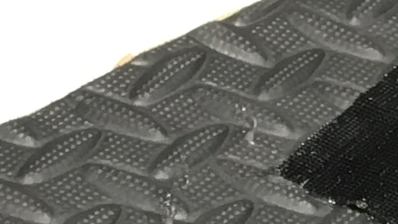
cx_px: 390
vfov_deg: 5.0
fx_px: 2343
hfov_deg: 9.6
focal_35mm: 222
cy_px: 873
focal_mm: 4.15
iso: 25
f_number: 2.2
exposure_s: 1/30
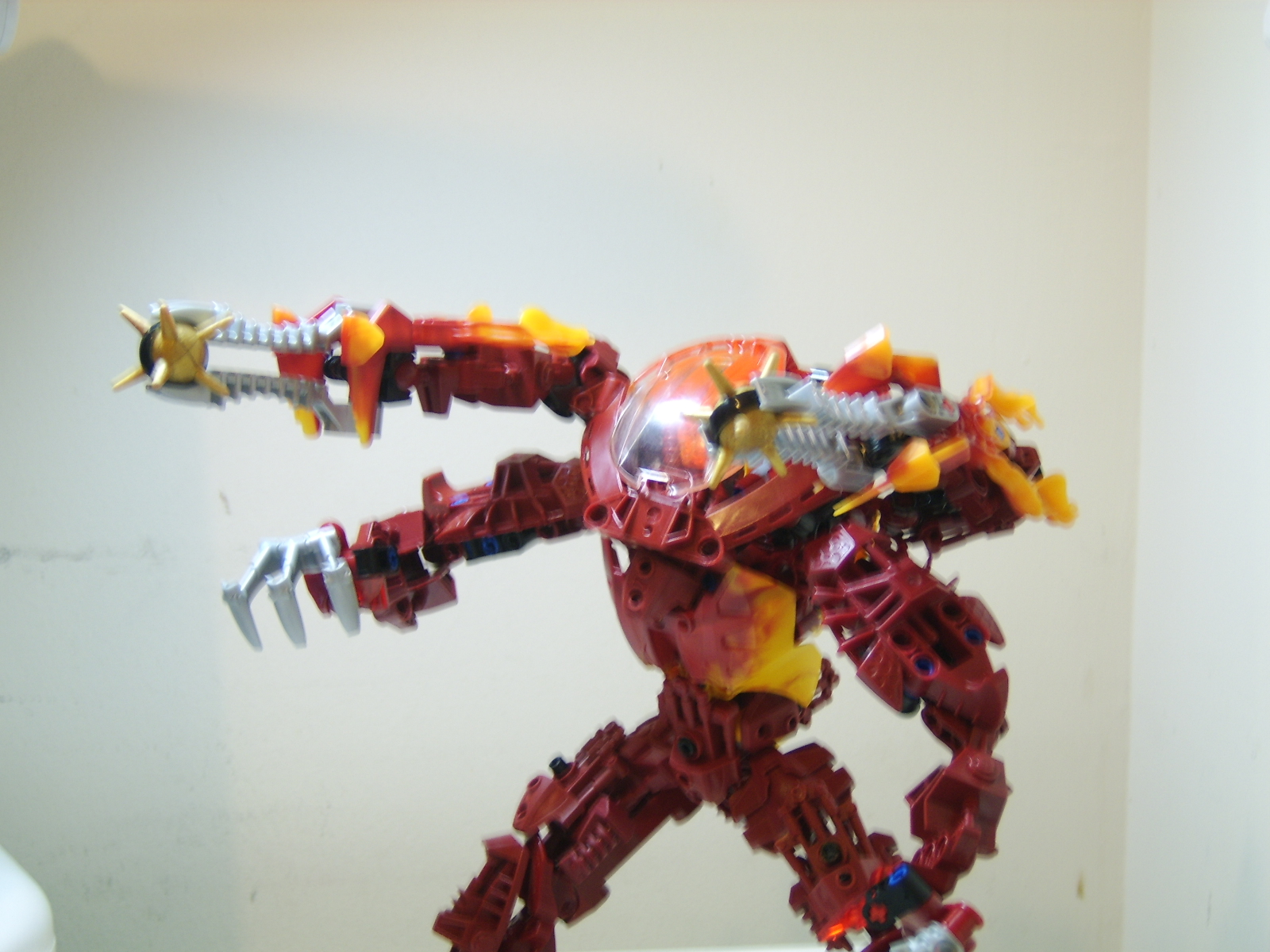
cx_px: 635
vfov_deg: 27.0
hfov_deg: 35.5
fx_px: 1981
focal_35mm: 54
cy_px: 476
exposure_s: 1/6
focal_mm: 14.04
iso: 71
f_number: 3.5
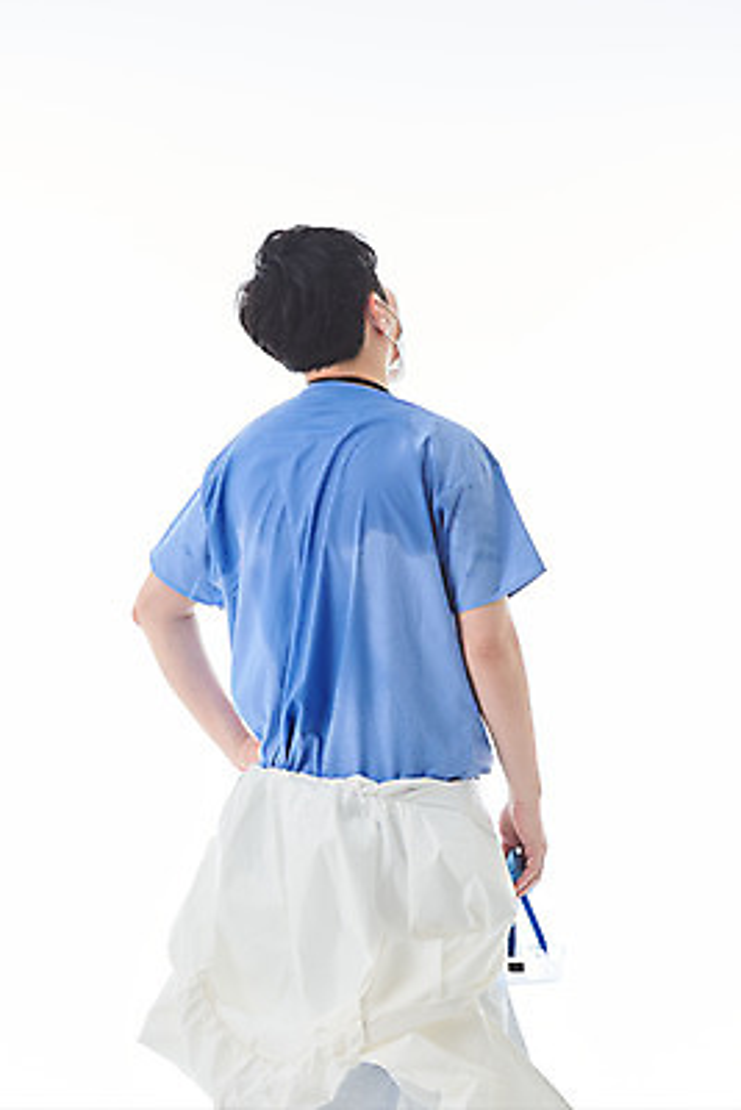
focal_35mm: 92
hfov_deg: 14.9
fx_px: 2838
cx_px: 370
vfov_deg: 22.1
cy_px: 555
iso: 100
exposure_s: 1/125
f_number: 13
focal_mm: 92
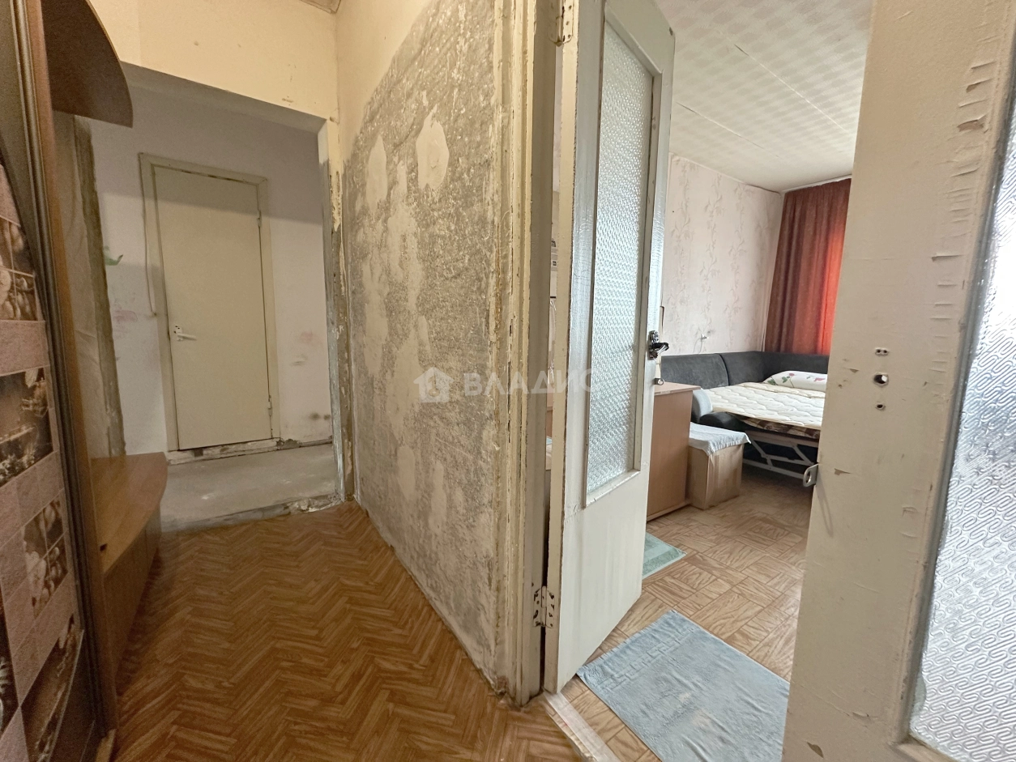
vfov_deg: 85.7
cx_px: 508
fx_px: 411
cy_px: 381
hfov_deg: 102.1
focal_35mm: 14
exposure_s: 1/50
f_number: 2.2
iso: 320
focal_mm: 2.22
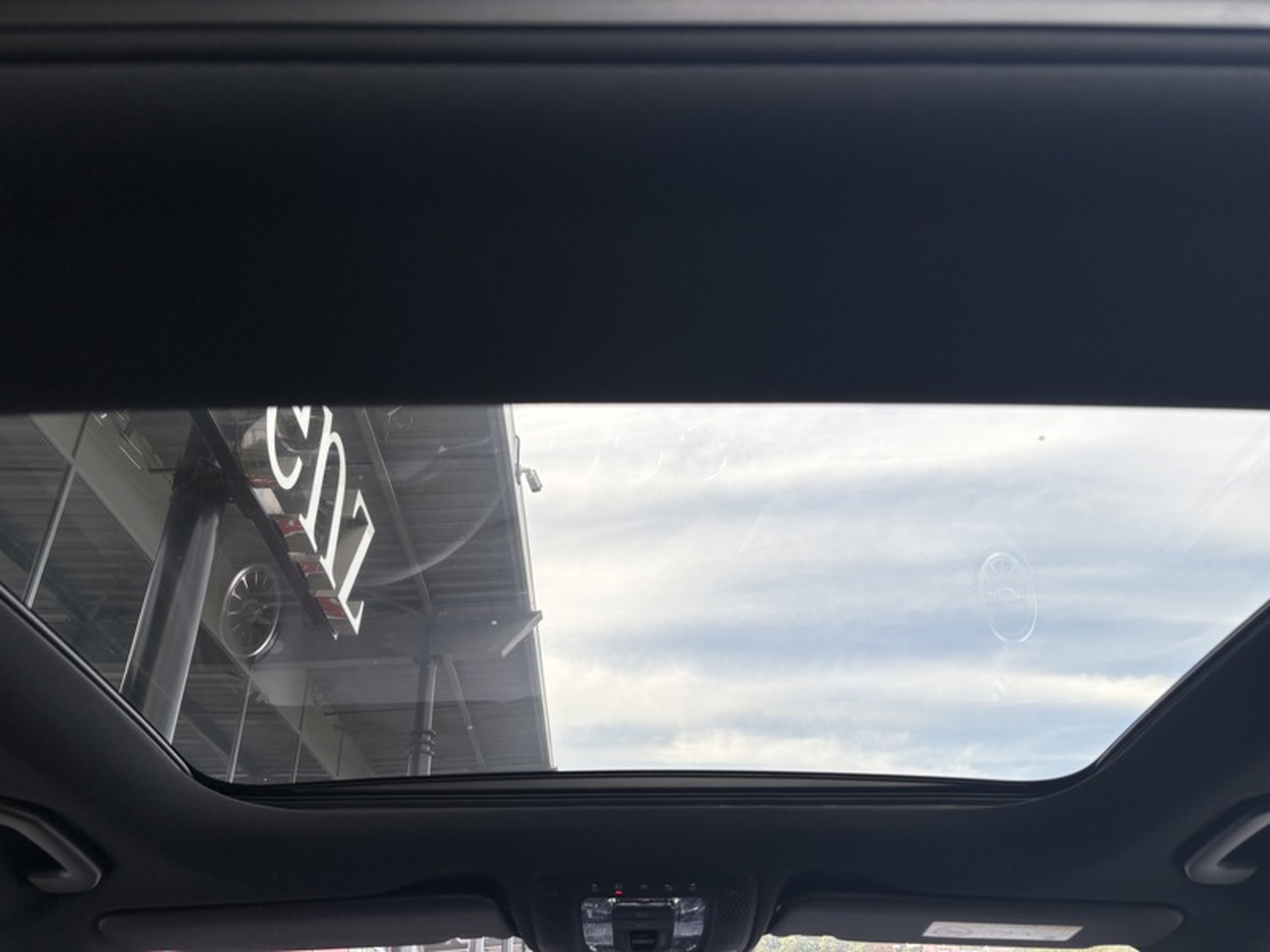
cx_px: 635
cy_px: 476
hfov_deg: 67.3
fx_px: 954
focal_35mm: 26
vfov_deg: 53.1
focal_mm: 5.96
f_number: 1.6
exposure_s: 1/152
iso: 32
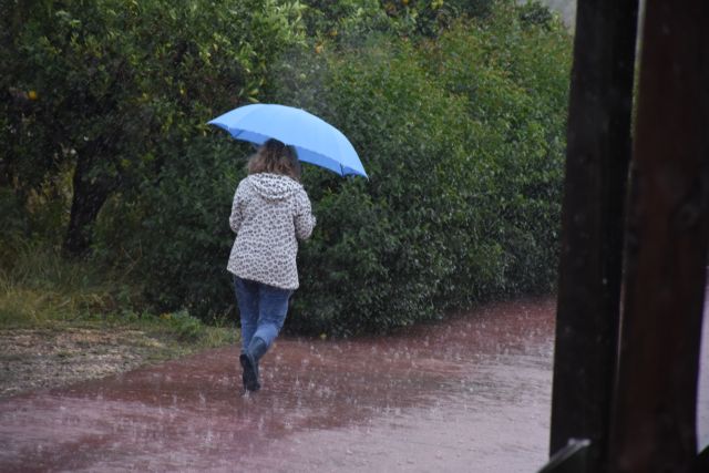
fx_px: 4137
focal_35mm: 210
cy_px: 236
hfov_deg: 9.8
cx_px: 354
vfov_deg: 6.5
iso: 800
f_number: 5.6
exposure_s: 1/400
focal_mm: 140
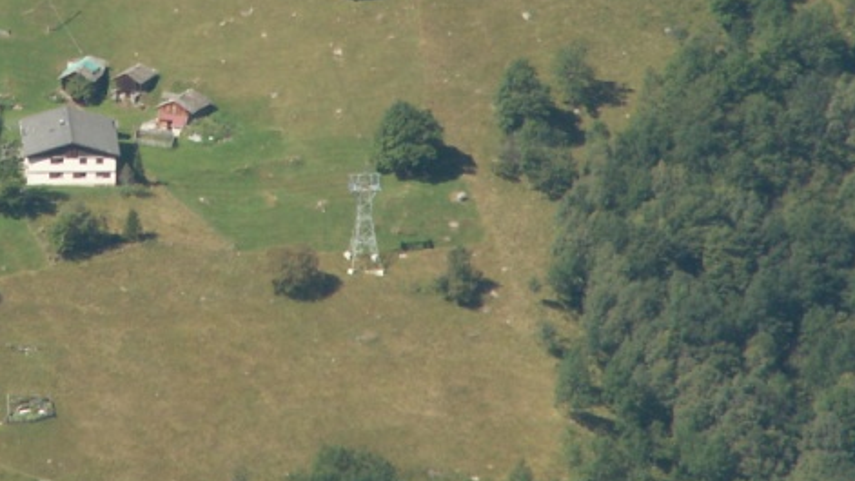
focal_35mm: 630
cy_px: 9
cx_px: 85
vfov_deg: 1.9
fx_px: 14284
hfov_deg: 3.4
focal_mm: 43.5
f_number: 7.1
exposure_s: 1/125
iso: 50
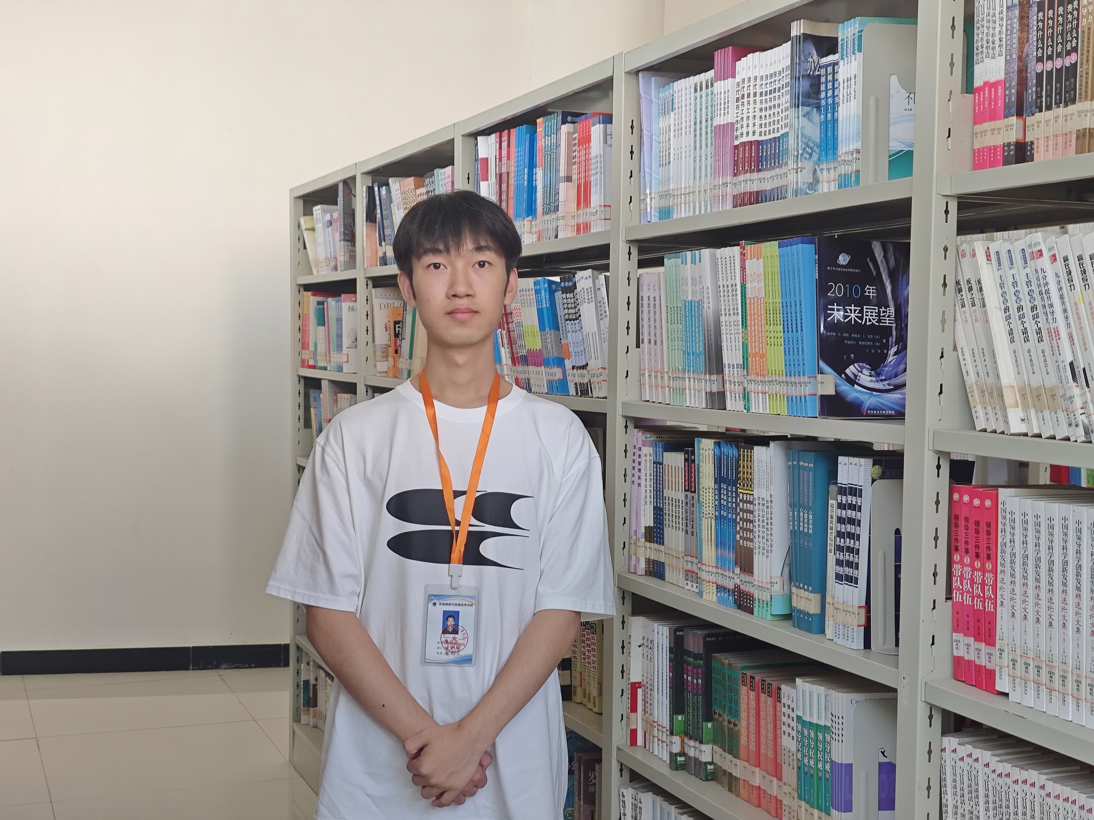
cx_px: 547
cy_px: 410
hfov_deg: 41.2
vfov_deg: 31.5
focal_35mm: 46
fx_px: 1454
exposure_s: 1/50
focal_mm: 6.55
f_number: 1.6
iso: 320
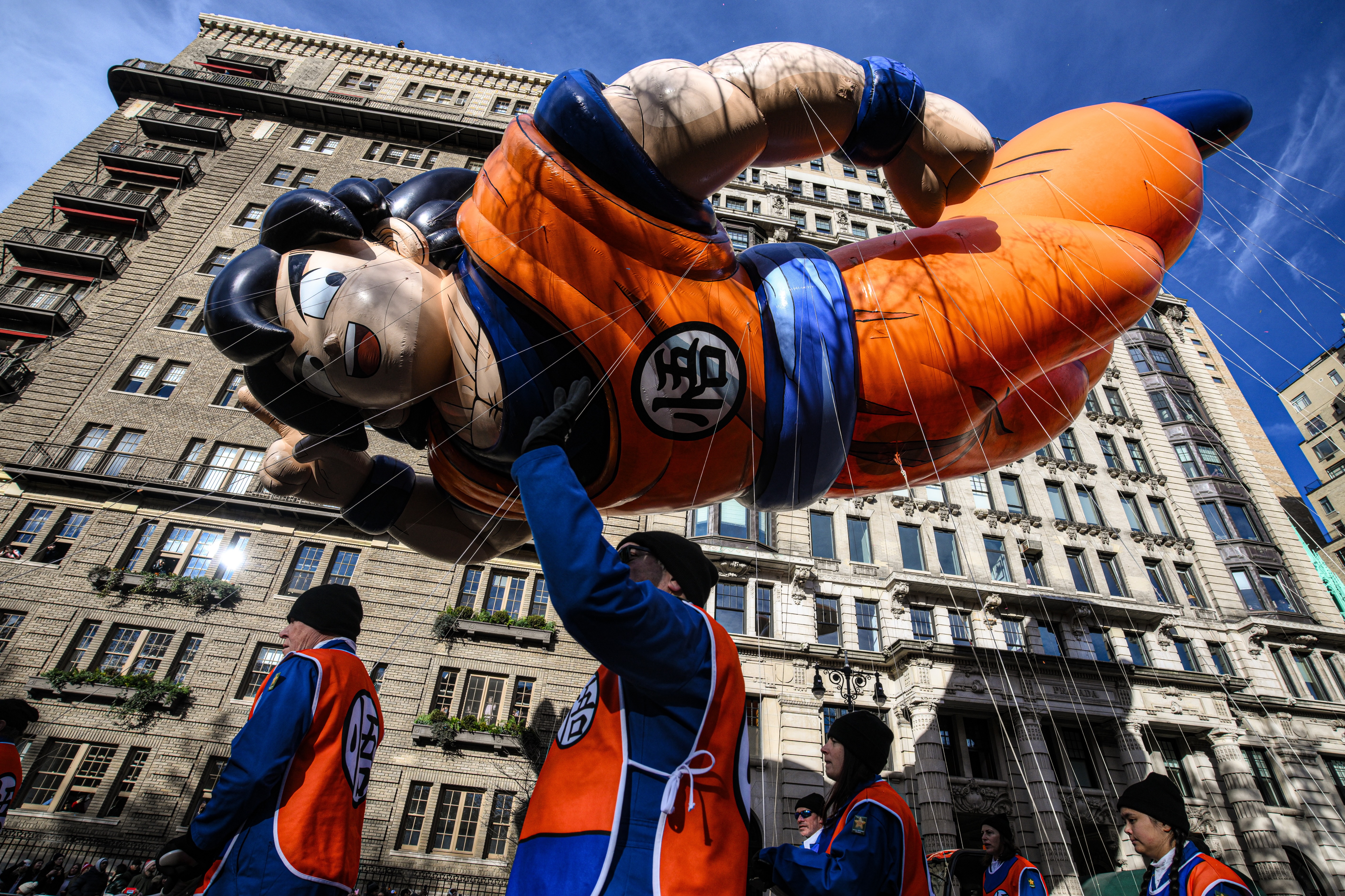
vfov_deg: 67.4
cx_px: 669
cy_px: 457
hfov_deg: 90.0
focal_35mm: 18
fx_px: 672
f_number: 6.3
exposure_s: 1/1250
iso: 320
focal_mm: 17
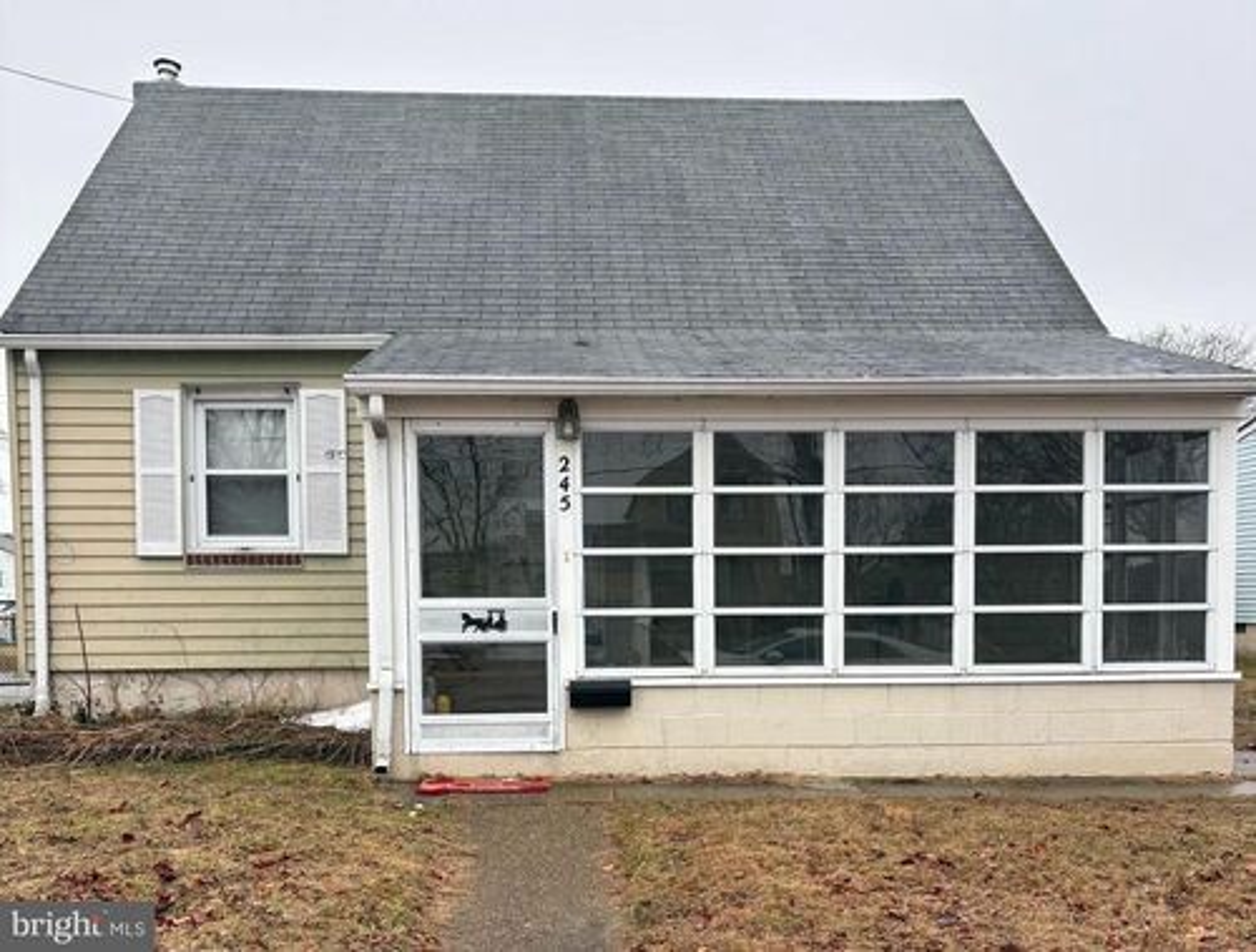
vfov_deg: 53.4
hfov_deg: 67.1
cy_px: 476
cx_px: 628
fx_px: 947
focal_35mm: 26
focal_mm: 5.96
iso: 40
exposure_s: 1/219
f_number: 1.6
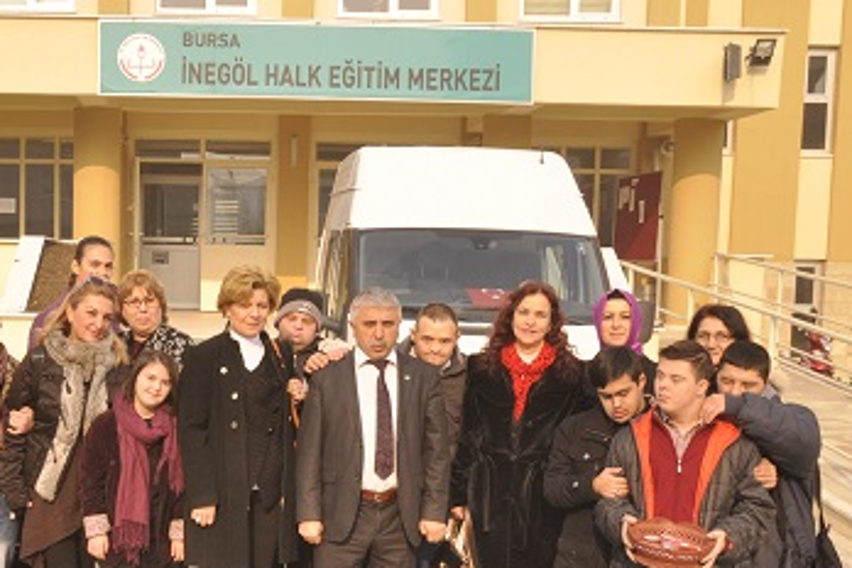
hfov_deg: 32.2
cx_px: 196
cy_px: 424
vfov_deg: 22.1
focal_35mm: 61
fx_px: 1444
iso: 500
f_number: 8
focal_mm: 22
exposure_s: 1/160
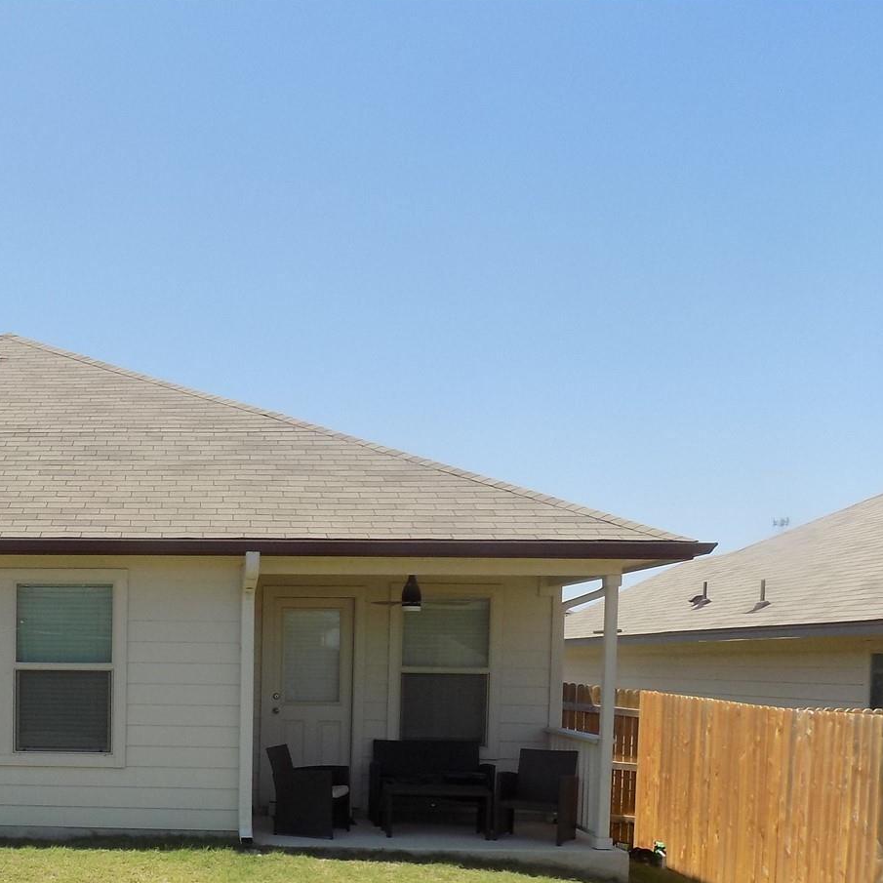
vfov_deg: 35.3
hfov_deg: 34.2
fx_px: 1328
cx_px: 43
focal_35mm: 46
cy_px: 743
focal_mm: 4
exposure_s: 1/800
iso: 80
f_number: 3.1
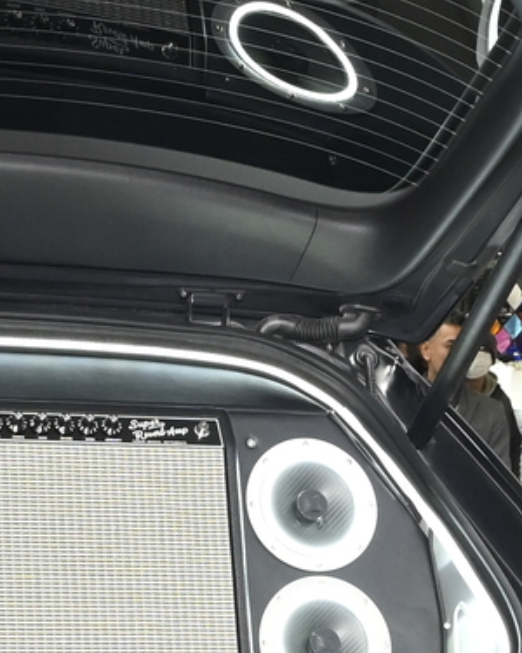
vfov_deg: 15.1
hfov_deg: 12.4
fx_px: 2395
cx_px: 169
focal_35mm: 124
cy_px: 724
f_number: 7.1
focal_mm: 22
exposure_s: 1/160
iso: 2000
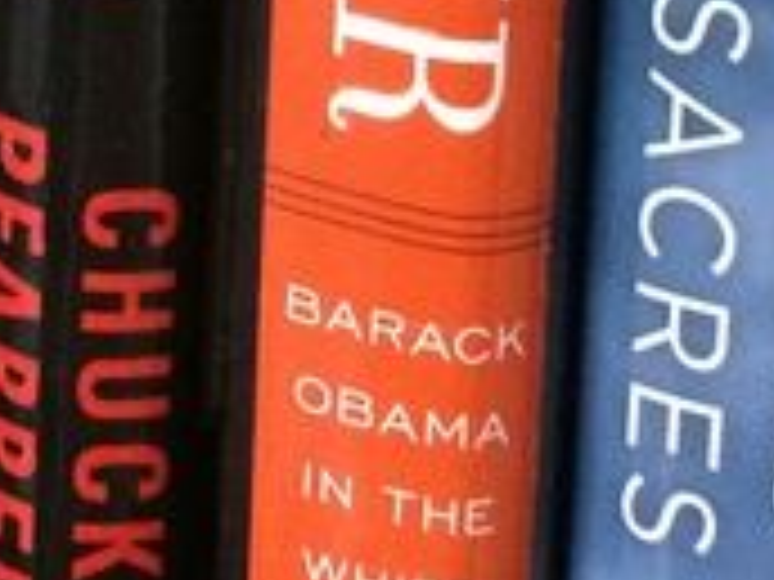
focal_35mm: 157
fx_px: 3510
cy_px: -744
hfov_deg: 12.1
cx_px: -356
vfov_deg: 8.7
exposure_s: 1/30
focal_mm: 4.12
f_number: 2.2
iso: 200
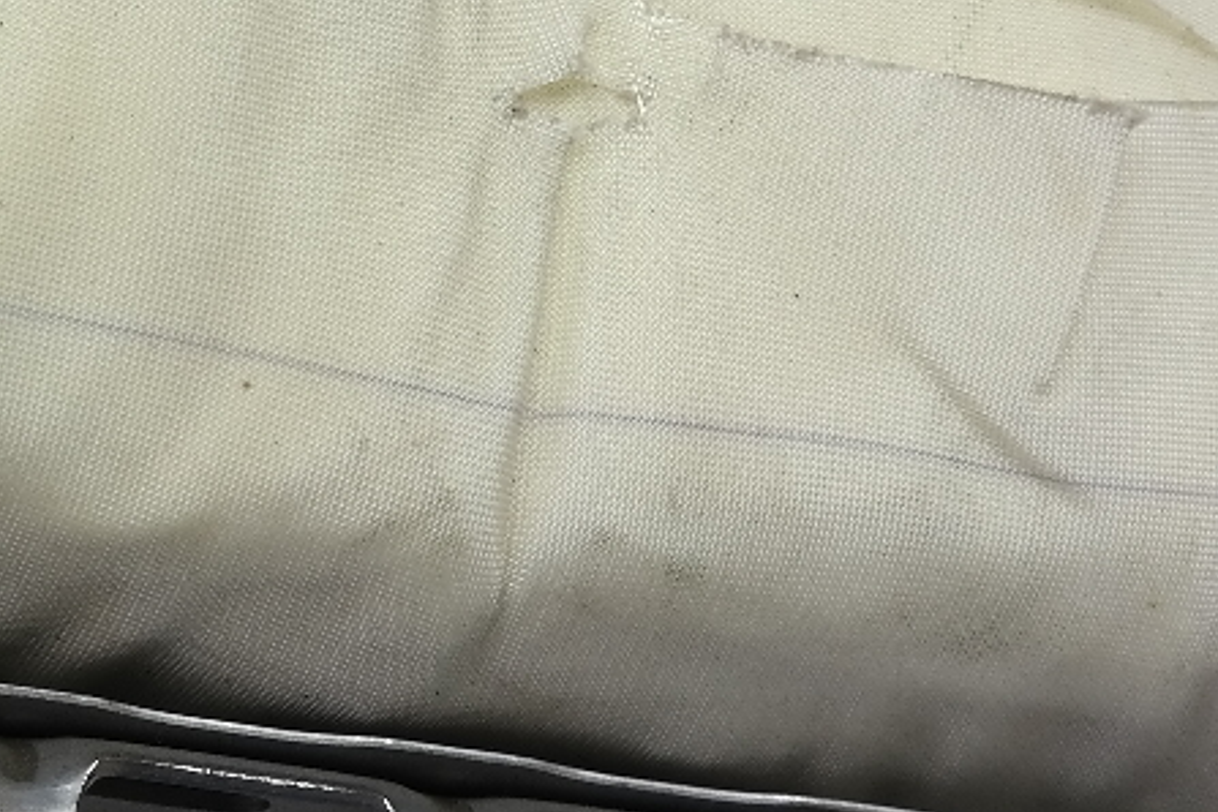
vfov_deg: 9.3
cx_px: 349
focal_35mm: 147
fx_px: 4973
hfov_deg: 13.9
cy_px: -46
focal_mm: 25
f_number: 4
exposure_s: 1/100
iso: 100
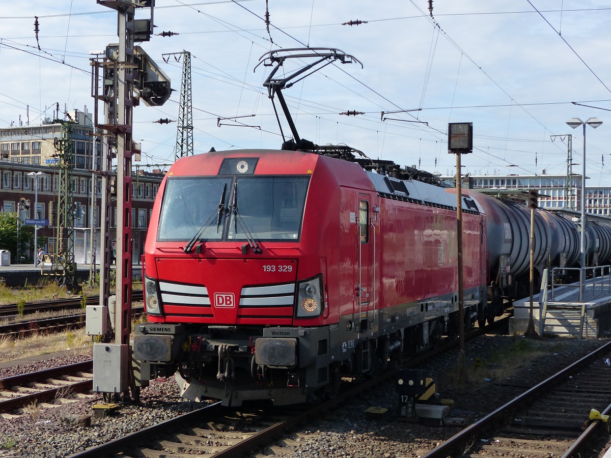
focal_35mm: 66
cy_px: 229
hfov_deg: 29.4
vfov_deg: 22.3
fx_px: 1165
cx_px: 306
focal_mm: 11.9
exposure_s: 1/1000
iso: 160
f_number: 4
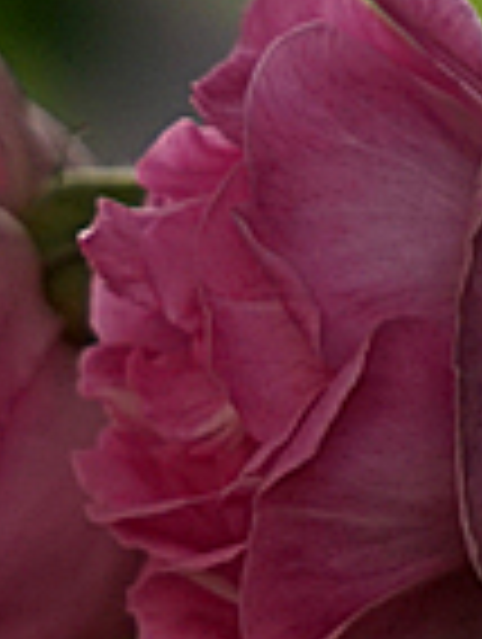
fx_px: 27950
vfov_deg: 1.3
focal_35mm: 1510
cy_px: 1012
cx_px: -216
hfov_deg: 1.0
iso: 250
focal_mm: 186
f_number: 6.3
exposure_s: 1/320
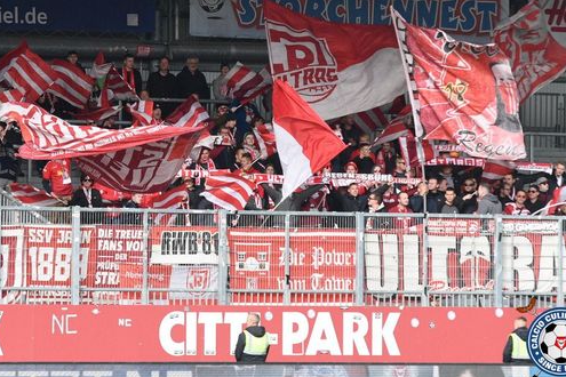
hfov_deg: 8.2
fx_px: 3939
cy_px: 179
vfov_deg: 5.5
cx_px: 297
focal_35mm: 251
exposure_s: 1/2000
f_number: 5.6
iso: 800
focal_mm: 145
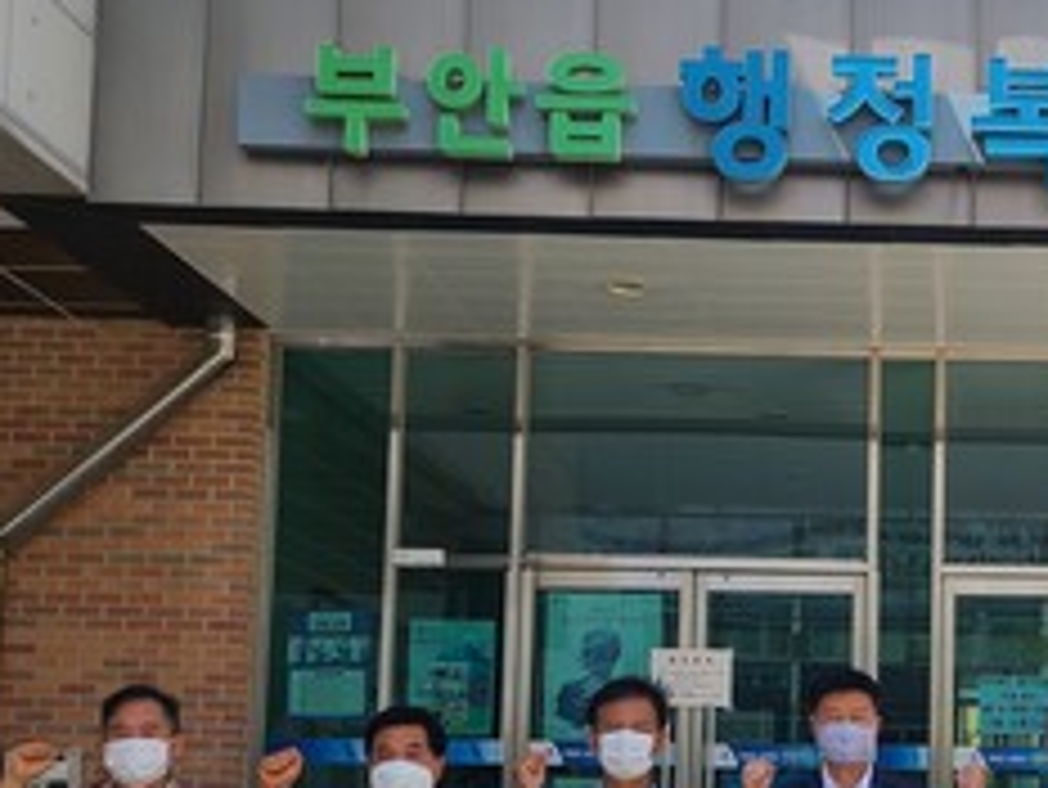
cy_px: 689
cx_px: 1021
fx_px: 2029
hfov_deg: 27.5
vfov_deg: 21.5
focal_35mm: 67
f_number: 1.8
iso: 40
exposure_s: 1/1157
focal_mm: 5.4
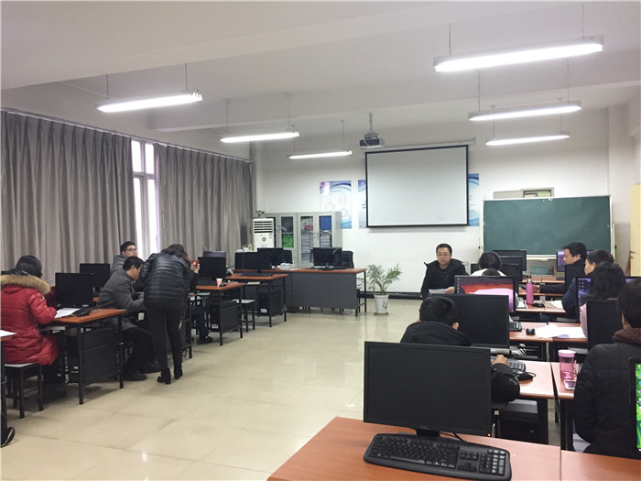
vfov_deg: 48.2
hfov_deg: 61.7
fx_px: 537
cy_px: 240
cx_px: 320
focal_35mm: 29
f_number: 2.2
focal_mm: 4.15
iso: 200
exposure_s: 1/33
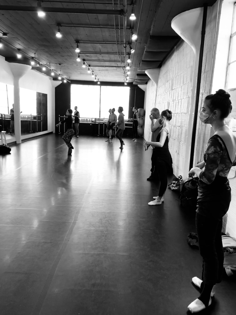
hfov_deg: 53.1
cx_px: 118
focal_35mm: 26
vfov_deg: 67.3
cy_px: 158
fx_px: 236
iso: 64
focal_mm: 4.25
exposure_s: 1/60
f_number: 1.8
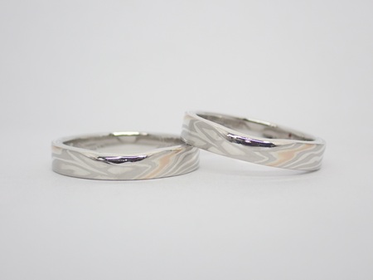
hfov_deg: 25.3
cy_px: 140
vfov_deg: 19.1
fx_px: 829
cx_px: 186
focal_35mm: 77
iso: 200
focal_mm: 13.65
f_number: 4.1
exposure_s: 1/125
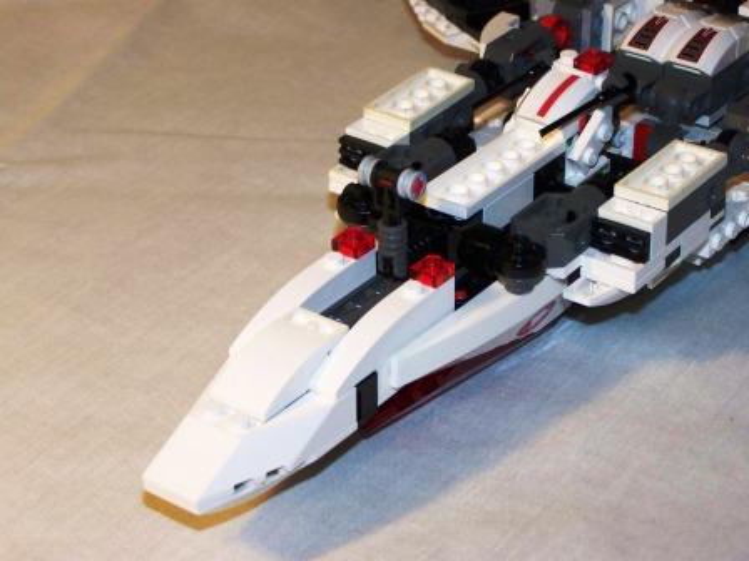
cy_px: 280
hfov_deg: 22.0
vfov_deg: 16.6
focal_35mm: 89
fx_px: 1926
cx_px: 374
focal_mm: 14.7
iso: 200
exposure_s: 1/40
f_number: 3.2
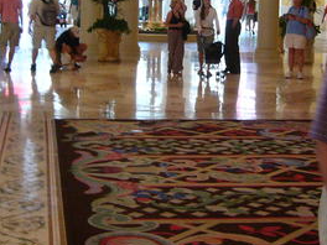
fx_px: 803
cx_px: 137
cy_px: 4
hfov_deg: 23.0
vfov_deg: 17.0
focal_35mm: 85
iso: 200
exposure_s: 1/13
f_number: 2.8
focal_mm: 5.8
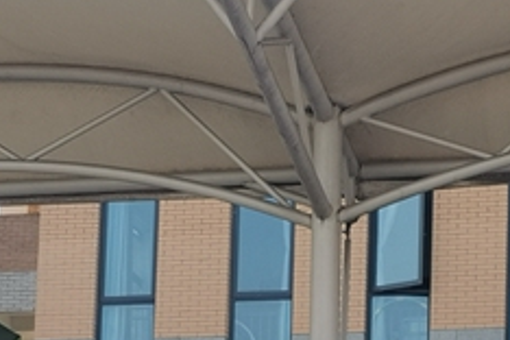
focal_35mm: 148
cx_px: 342
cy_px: 521
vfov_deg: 9.0
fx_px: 2097
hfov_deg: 13.8
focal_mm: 4.75
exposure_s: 1/387
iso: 50
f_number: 1.8
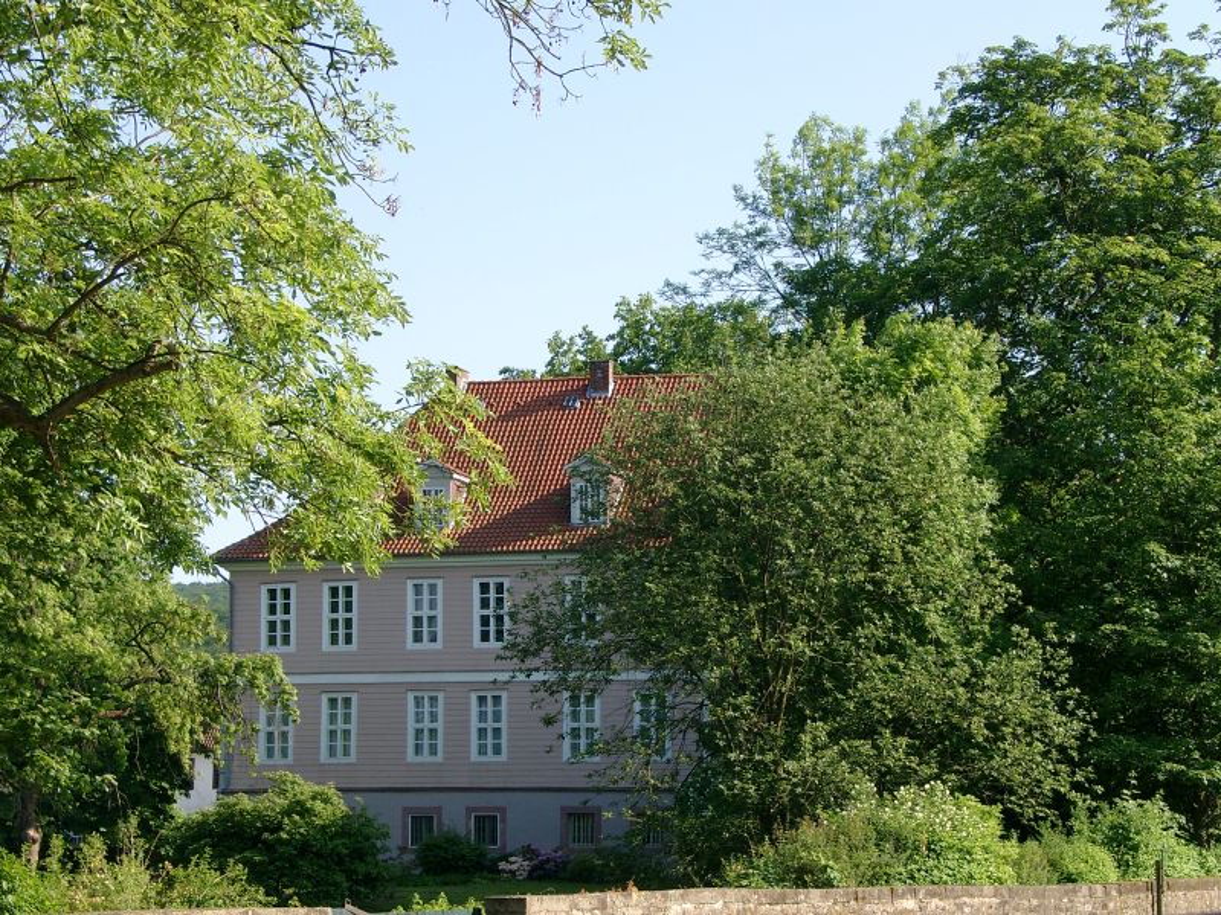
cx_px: 610
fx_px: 3175
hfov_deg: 21.8
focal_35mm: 90
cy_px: 458
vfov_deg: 16.4
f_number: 4
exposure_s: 1/262
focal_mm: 18.7
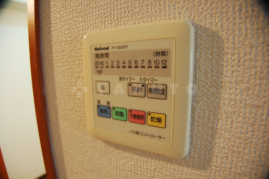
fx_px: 202
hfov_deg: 67.4
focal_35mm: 27
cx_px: 134
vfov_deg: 47.9
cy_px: 90
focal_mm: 18
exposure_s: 1/15
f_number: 3.5
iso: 400
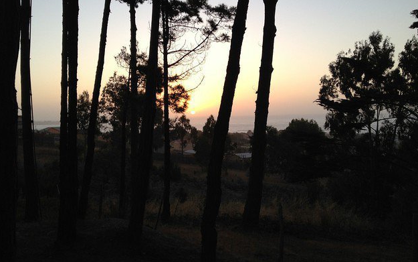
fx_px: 433
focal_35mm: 38
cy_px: 123
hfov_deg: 51.5
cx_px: 205
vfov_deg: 33.6
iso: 64
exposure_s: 1/224
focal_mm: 4.28
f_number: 2.4
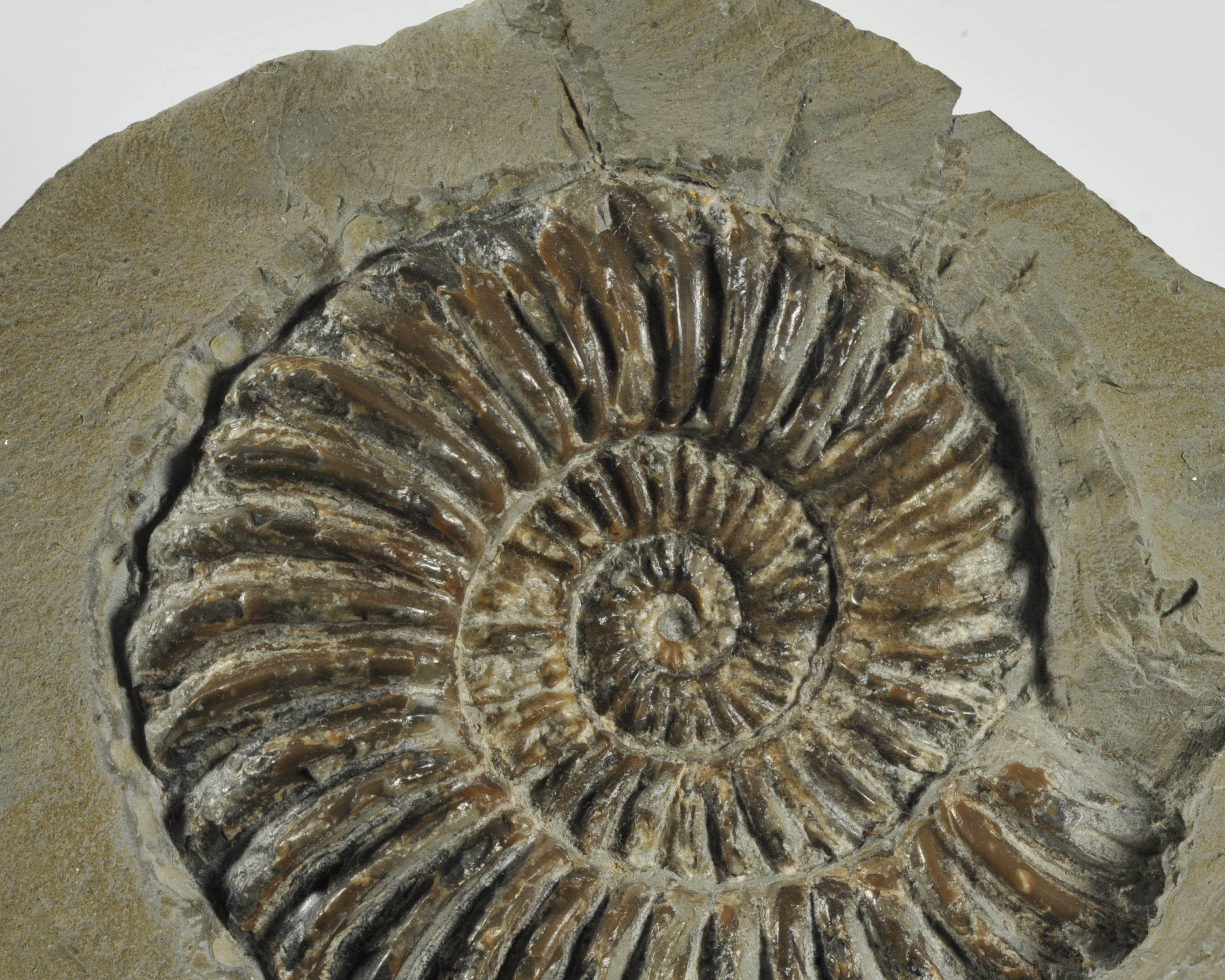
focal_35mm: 230
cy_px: 630
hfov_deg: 8.4
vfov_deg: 6.7
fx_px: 8340
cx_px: 836
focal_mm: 150
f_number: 16
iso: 200
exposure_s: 1/5
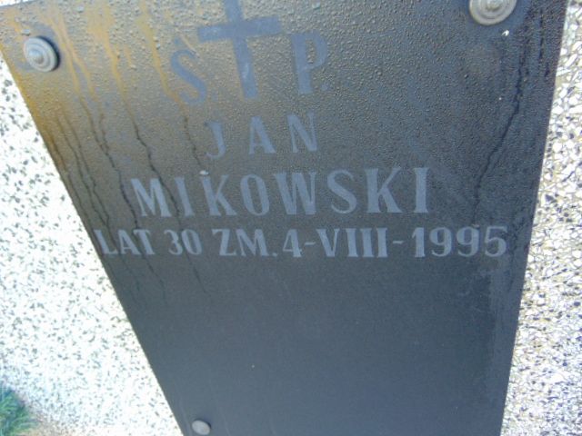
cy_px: 218
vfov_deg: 54.9
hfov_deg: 69.4
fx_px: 420
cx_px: 291
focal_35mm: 25
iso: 100
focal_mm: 4.5
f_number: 3
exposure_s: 1/30
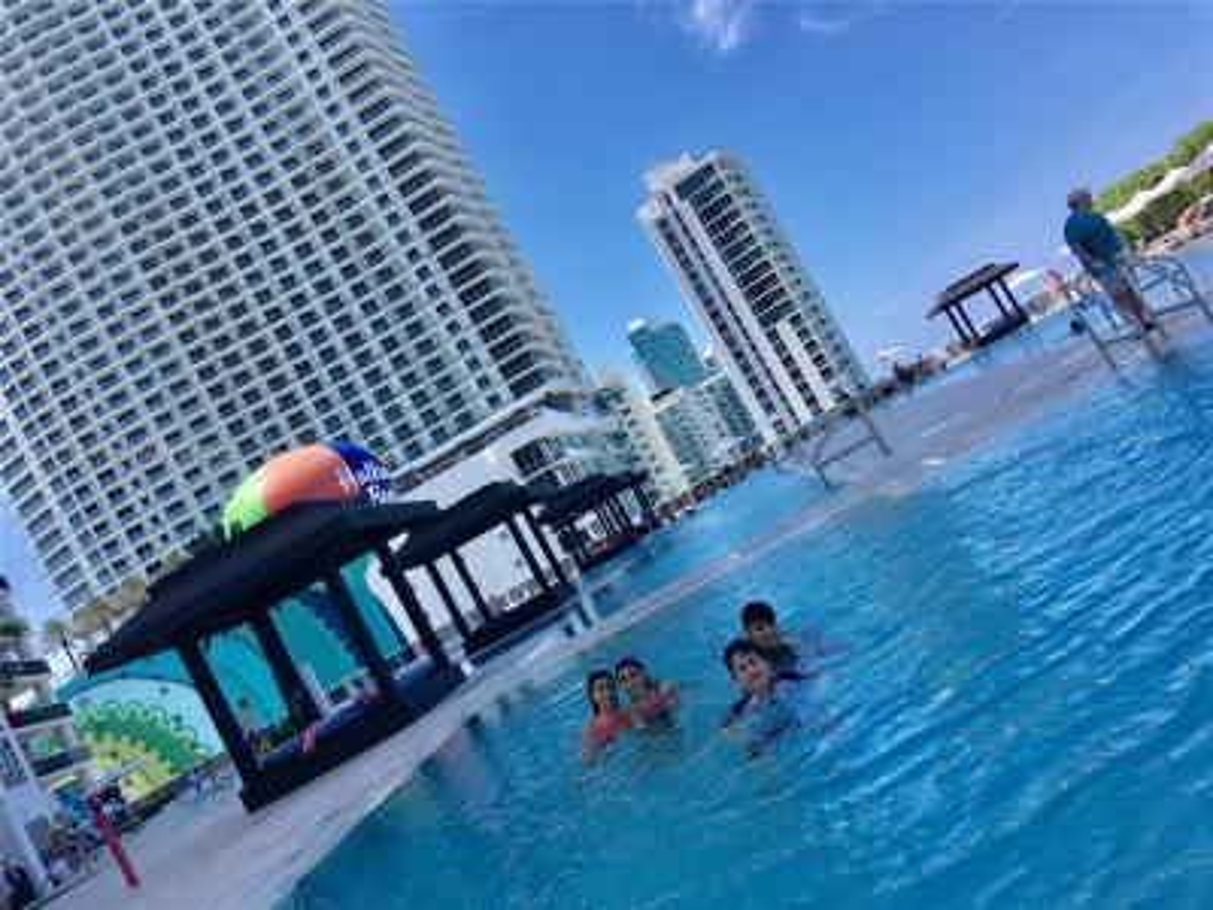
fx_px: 1016
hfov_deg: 61.7
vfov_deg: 48.2
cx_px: 606
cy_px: 455
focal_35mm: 29
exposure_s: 1/1131
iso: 25
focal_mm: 4.15
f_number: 2.2
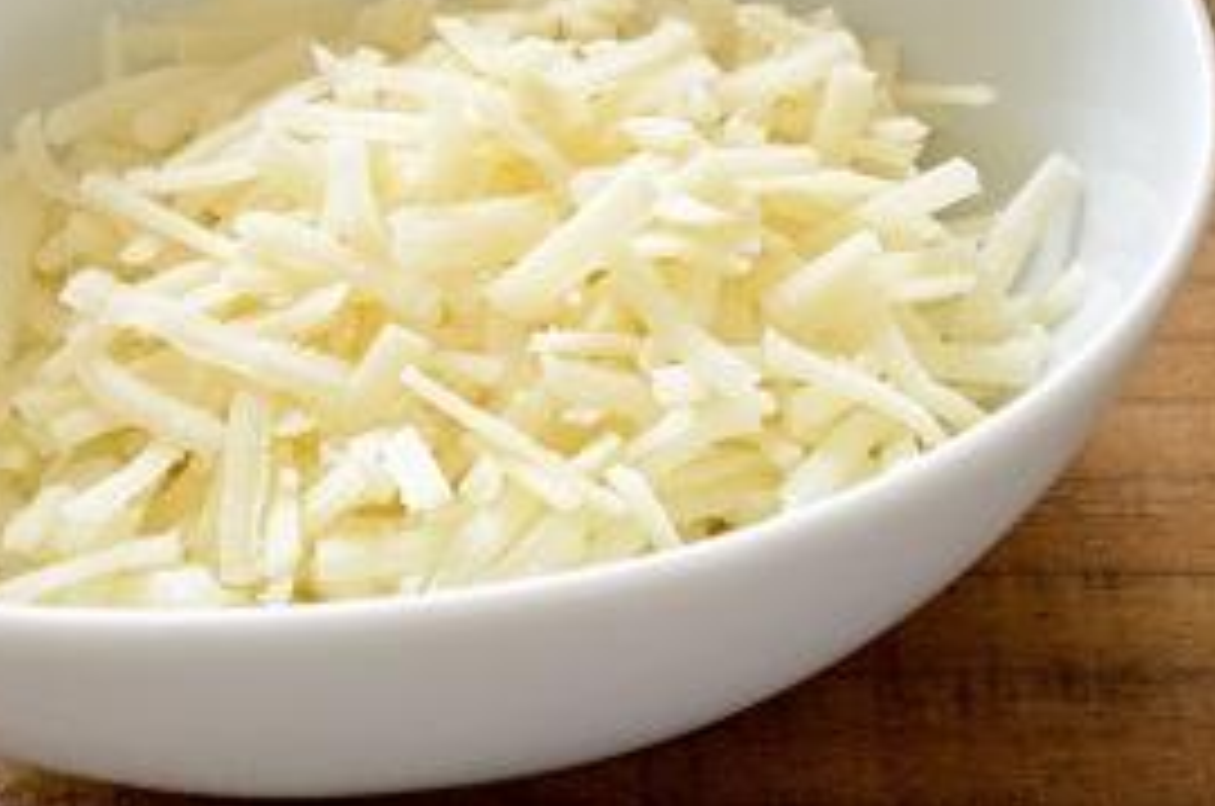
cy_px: 205
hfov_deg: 18.4
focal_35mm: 111
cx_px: 374
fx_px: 3740
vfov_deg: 12.3
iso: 100
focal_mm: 40
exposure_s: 1/2.5
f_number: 8
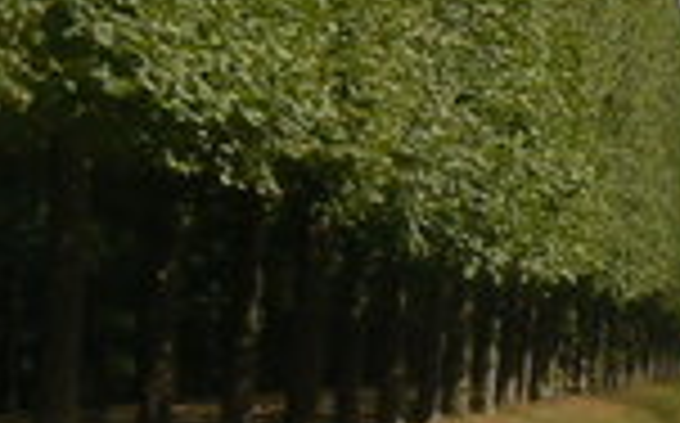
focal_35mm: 202
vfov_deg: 6.5
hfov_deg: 10.1
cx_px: 964
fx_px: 3739
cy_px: 315
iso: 80
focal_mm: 6
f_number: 5.6
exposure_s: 1/400
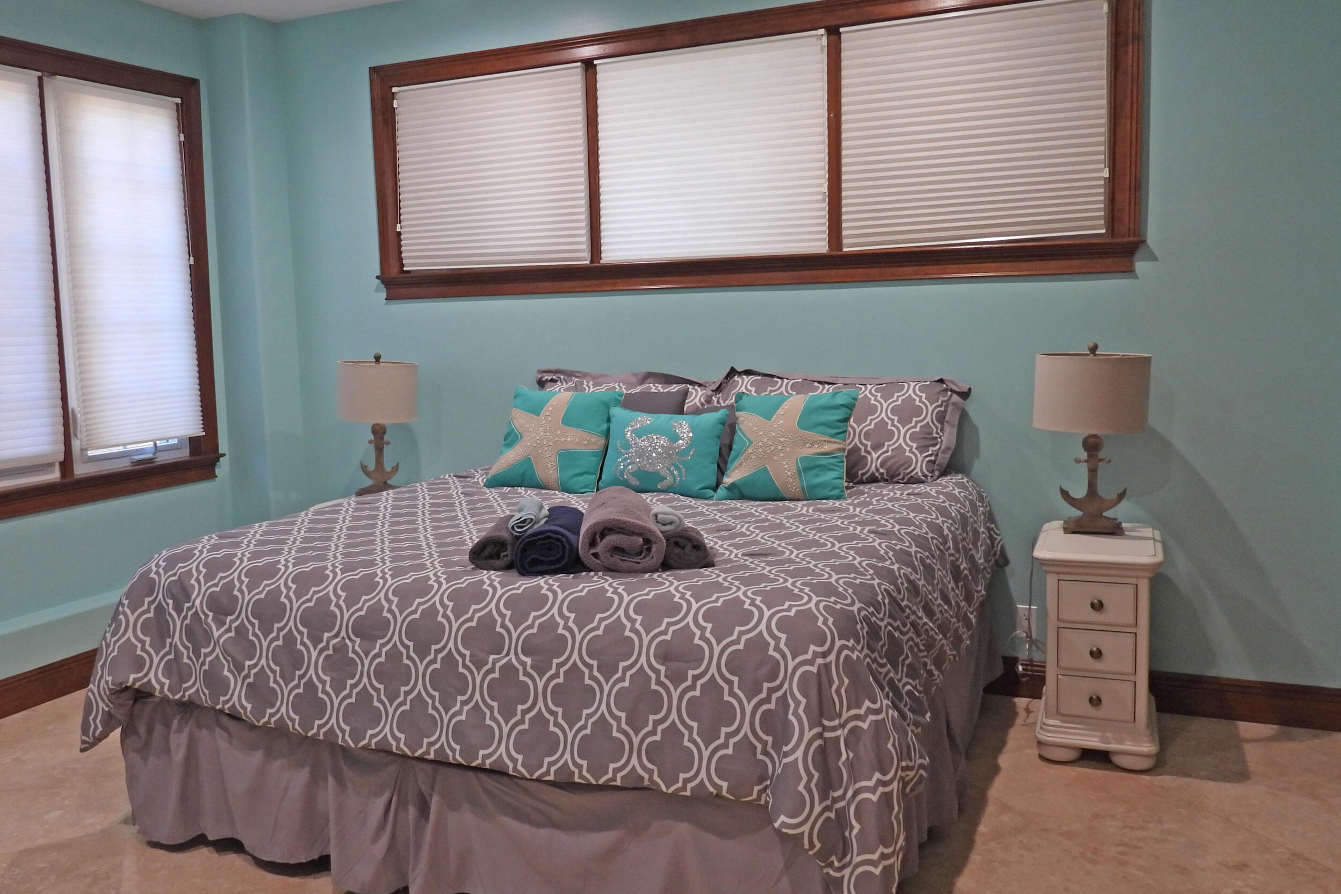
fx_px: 1117
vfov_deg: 43.6
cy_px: 438
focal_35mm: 30
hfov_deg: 61.7
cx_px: 586
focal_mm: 4.3
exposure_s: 1/30
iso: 200
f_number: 2.8
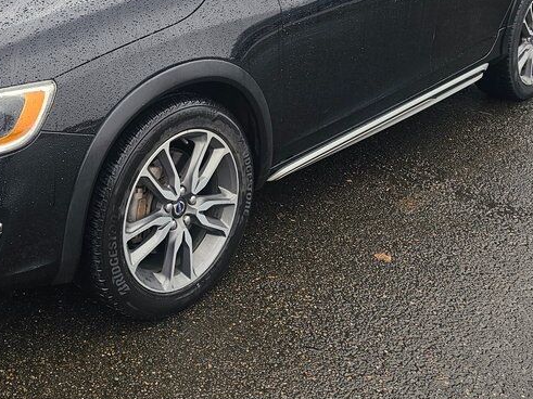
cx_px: 160
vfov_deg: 29.1
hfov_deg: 39.0
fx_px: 739
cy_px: 46
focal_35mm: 48
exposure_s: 1/120
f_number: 1.7
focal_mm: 6.3
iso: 100
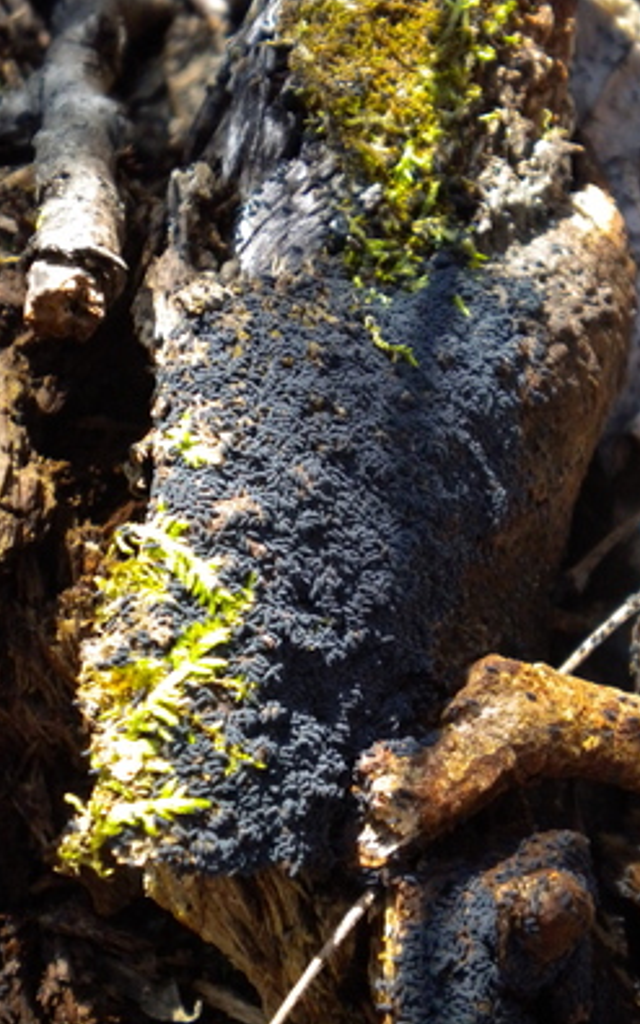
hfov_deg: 29.2
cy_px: 513
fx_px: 1227
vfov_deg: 45.3
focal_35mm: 44
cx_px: 376
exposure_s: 1/405
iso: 400
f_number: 3.5
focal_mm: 7.4
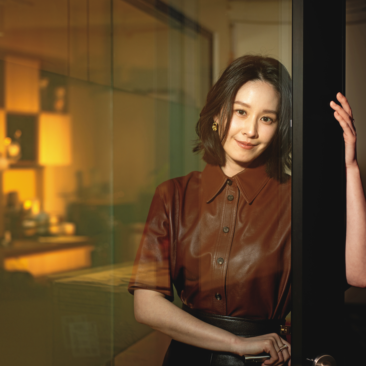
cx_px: 203
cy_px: 183
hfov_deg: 26.9
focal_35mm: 64
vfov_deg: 26.9
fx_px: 766
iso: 200
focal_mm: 50
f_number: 2.8
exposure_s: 1/200
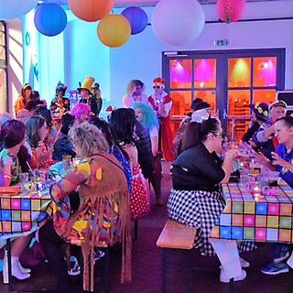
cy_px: 145
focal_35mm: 60
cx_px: 61
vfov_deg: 28.7
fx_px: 573
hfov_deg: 28.1
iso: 6400
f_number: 4
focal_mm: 25
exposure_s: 1/40
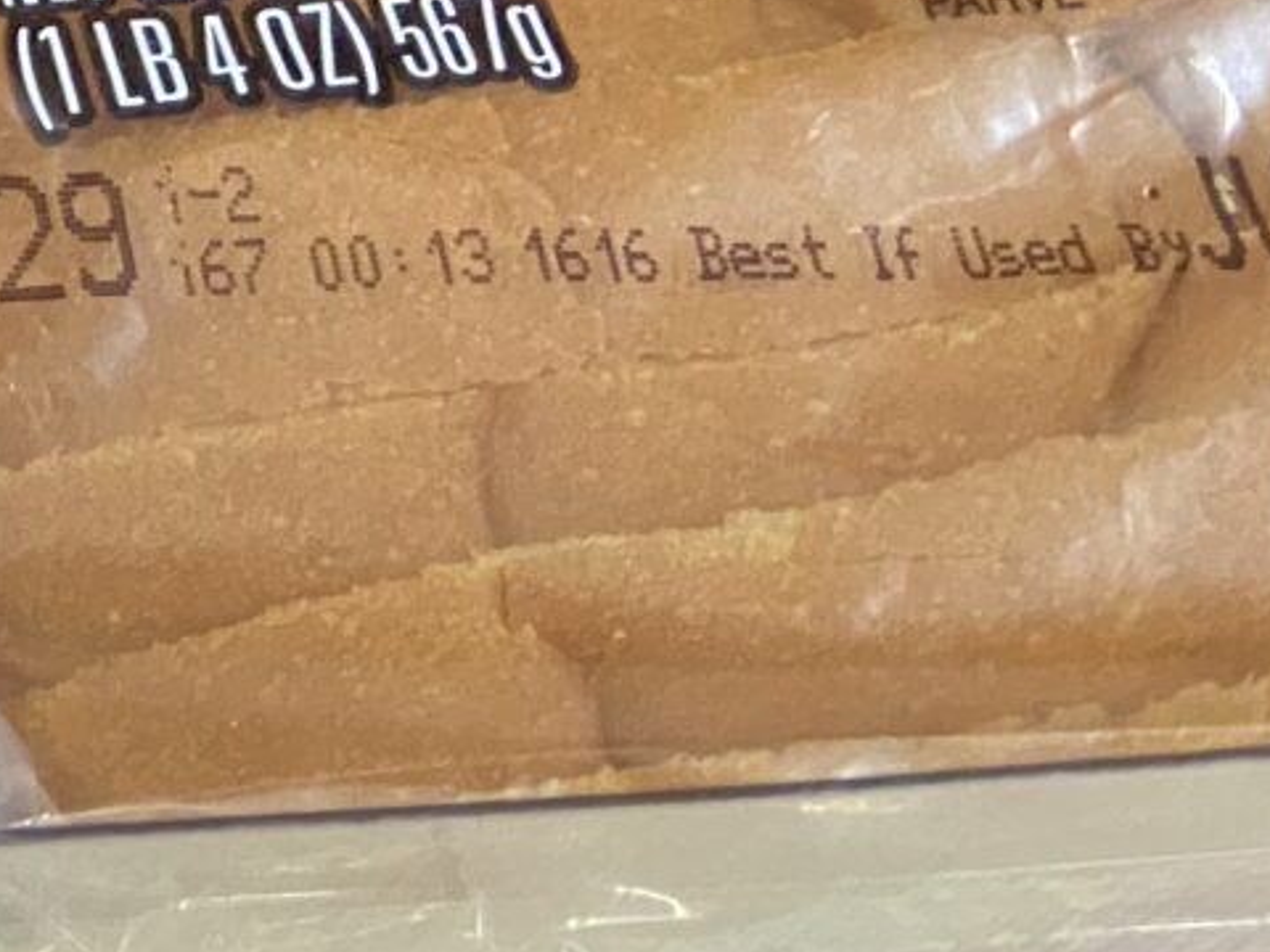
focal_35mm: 111
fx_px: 4072
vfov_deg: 12.5
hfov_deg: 14.6
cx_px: -1283
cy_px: -590
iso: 500
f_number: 1.8
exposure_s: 1/40
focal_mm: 4.25
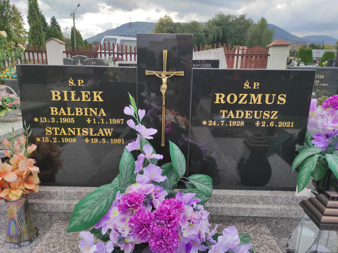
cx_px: 169
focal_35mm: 25
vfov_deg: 54.8
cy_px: 126
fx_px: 244
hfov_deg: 69.4
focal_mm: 5.43
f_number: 1.89
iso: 100
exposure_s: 1/1326
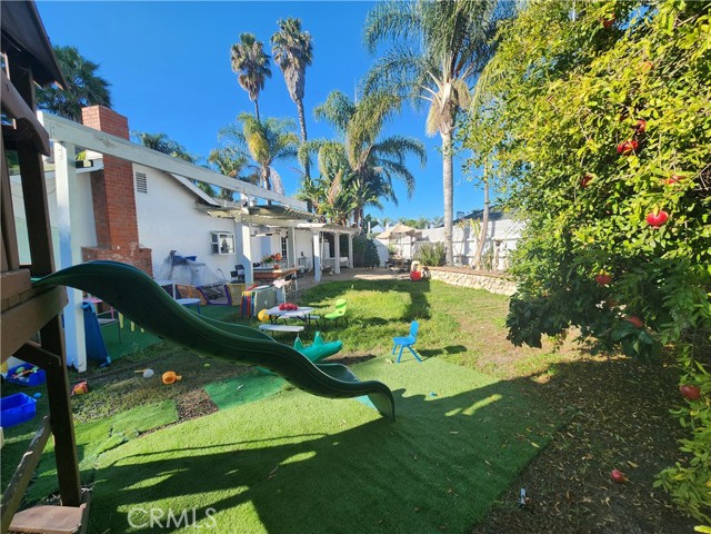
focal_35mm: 13
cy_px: 267
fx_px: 267
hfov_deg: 106.2
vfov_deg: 89.9
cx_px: 356
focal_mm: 2.2
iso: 50
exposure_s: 1/857
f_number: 2.2
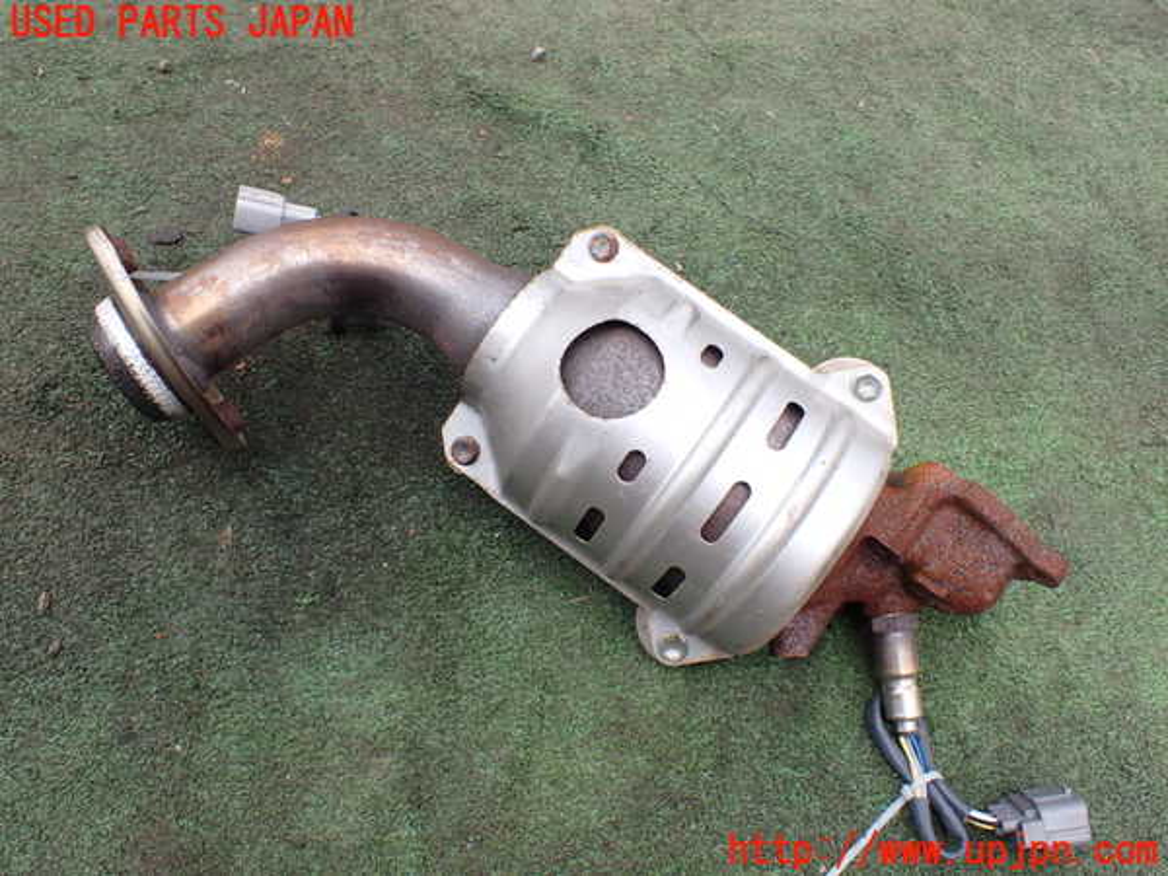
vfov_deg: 46.8
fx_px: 1012
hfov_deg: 60.0
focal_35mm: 30
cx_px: 584
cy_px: 438
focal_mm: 5.4
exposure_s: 1/400
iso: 100
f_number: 3.2
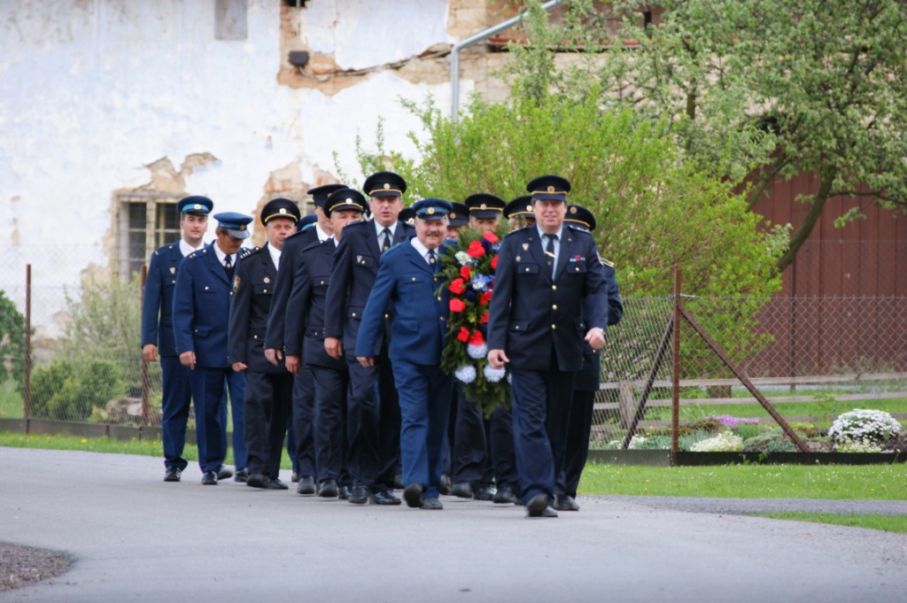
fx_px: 11328
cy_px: 302
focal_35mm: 450
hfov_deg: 4.6
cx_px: 454
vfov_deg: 3.1
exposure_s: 1/40
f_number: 5.6
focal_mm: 300
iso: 400
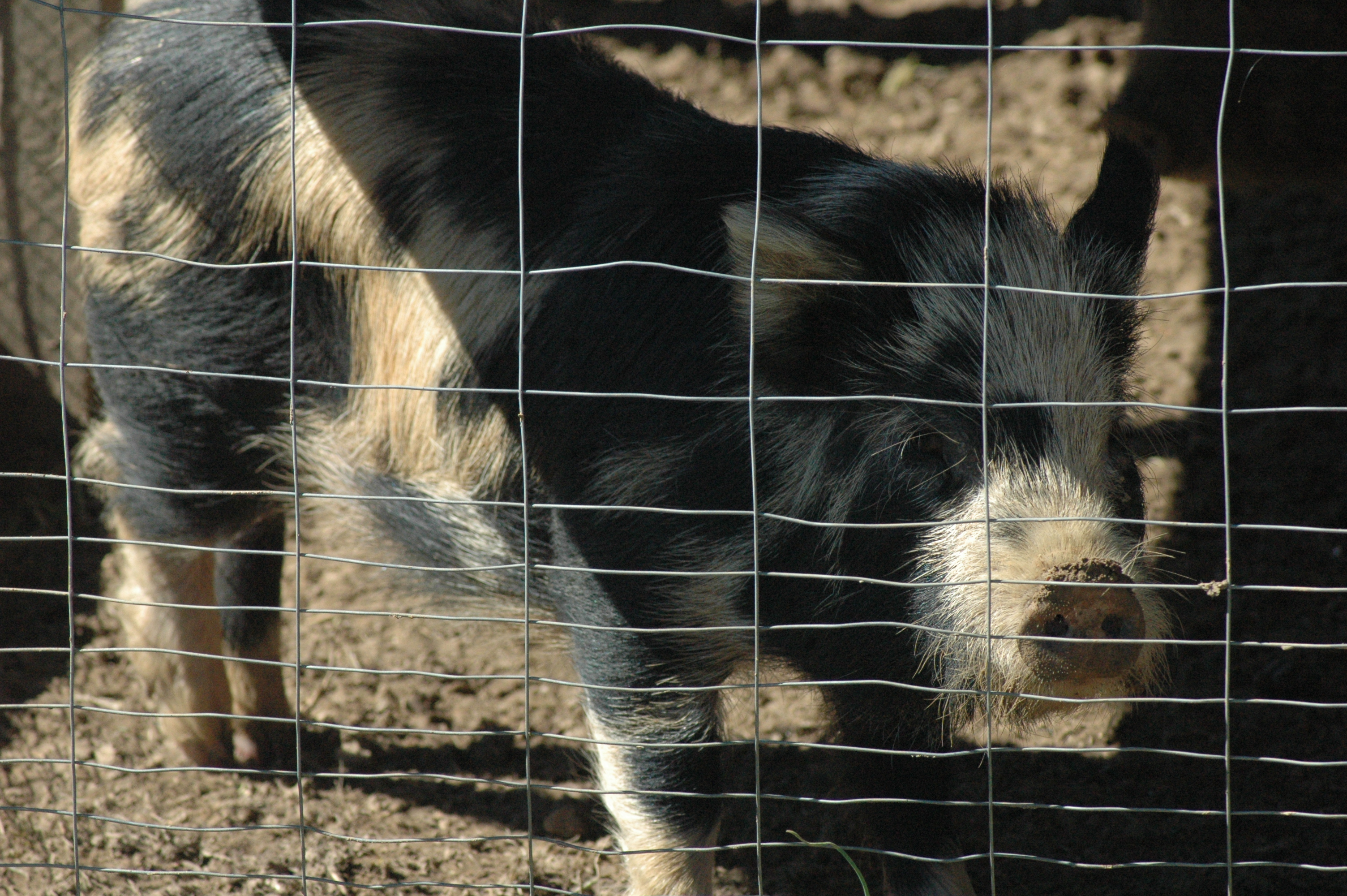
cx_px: 674
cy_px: 448
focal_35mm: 270
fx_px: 10093
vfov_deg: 5.1
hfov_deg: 7.6
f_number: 9
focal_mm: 180
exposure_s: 1/1250
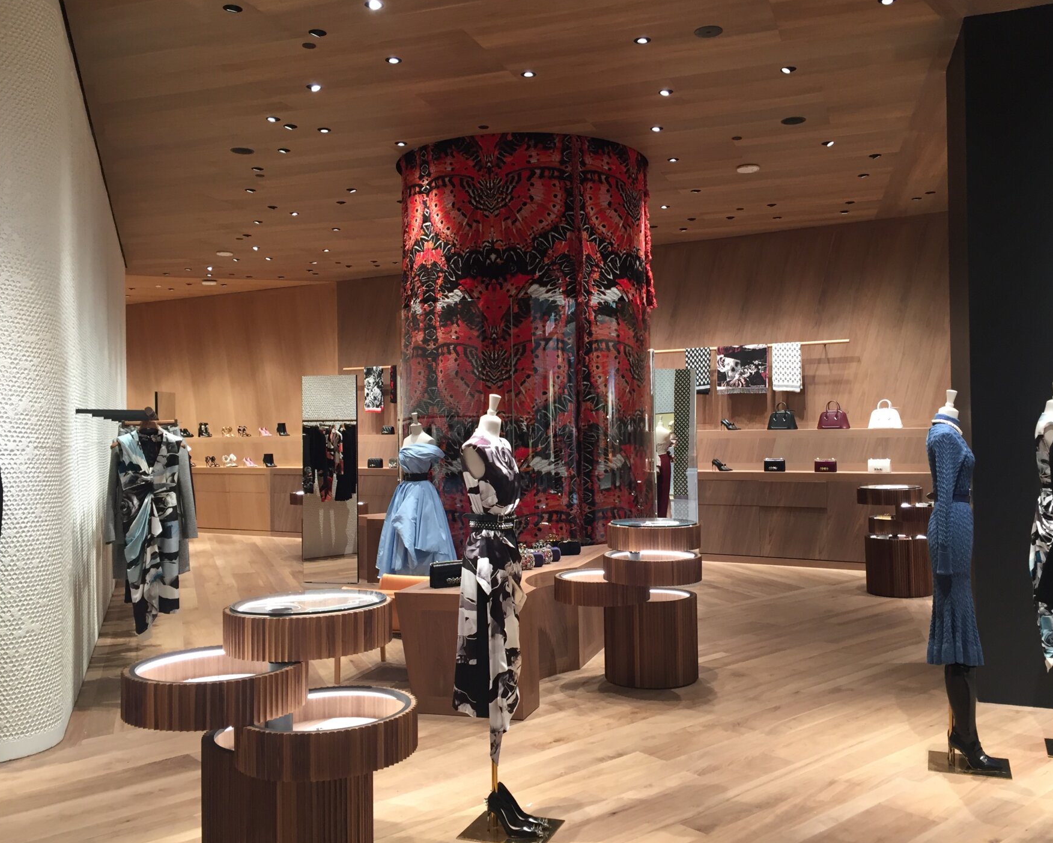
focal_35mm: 31
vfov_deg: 47.1
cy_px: 415
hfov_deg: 57.1
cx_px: 559
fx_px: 966
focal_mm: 4.15
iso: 64
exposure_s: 1/30
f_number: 2.2
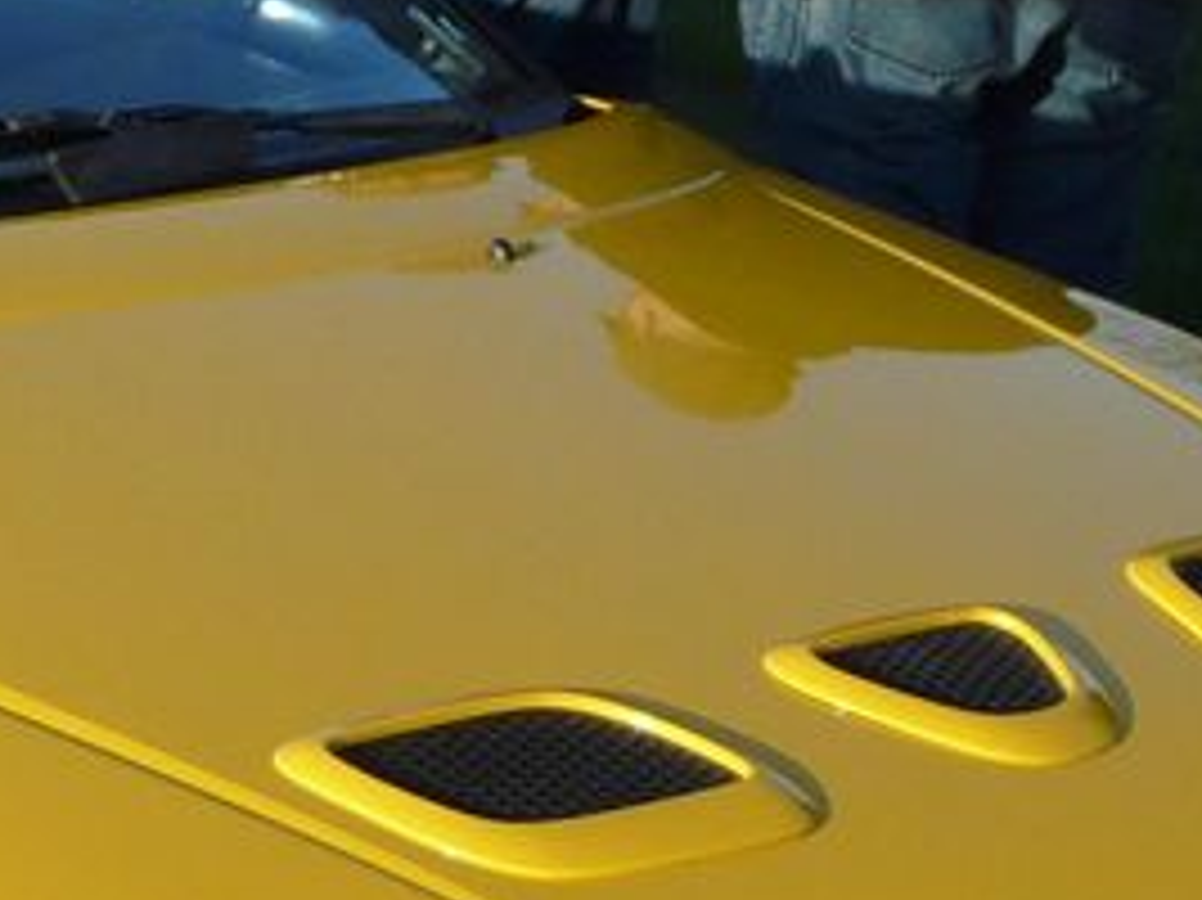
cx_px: -302
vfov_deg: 7.9
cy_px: 670
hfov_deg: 10.4
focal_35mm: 187
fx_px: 6490
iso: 100
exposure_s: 1/800
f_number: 3.2
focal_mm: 6.4
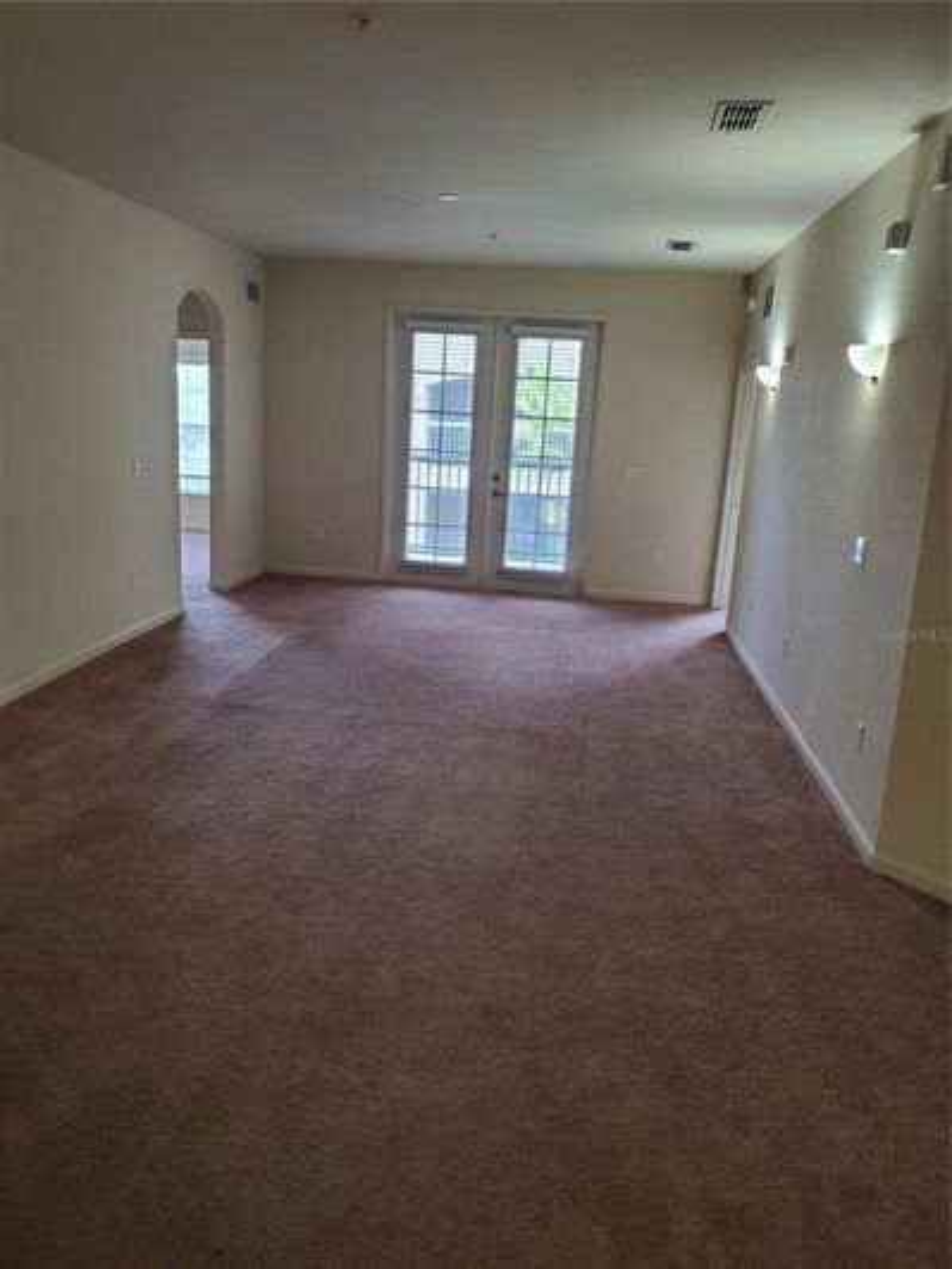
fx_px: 953
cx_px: 476
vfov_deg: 67.3
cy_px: 634
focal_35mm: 26
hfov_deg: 53.1
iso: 200
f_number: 2.4
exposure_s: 1/60
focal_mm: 4.3
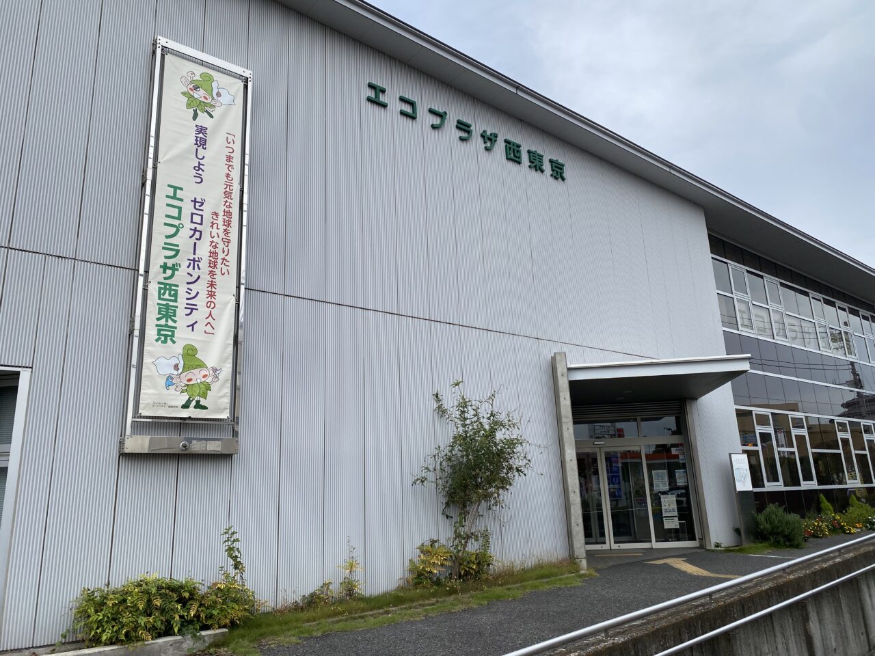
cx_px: 438
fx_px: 657
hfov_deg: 67.3
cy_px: 328
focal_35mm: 26
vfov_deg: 53.1
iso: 32
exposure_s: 1/1522
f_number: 1.8
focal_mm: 4.25
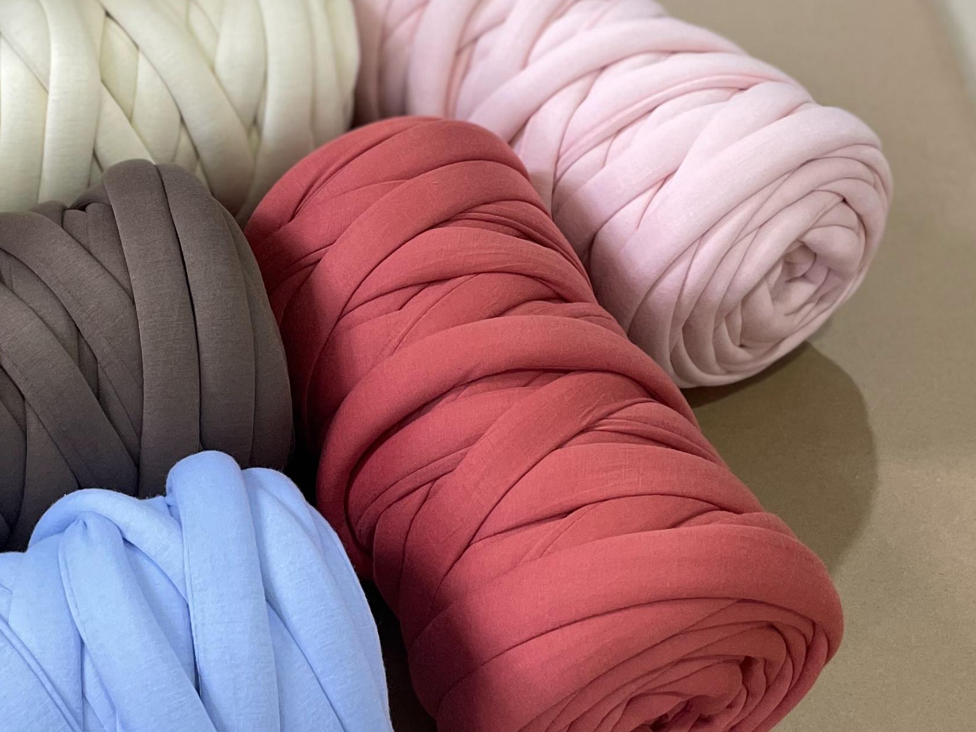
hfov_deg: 29.7
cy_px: 273
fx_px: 1776
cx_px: 145
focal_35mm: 63
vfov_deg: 23.2
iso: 160
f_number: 1.6
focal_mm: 4.2
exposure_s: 1/60
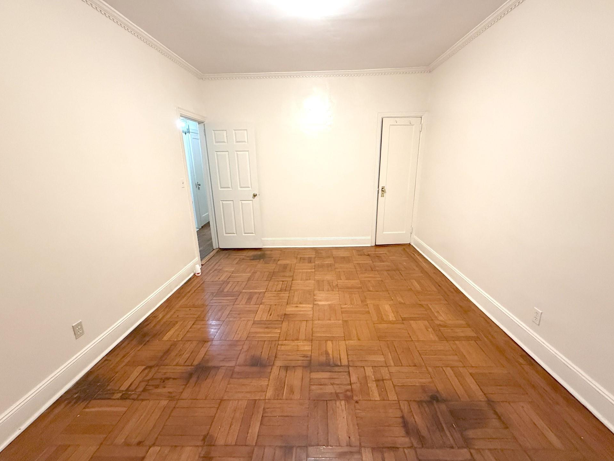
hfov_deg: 98.2
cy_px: 231
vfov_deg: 81.8
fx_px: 266
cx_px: 313
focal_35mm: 15
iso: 500
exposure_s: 1/60
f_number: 2.2
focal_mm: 2.22
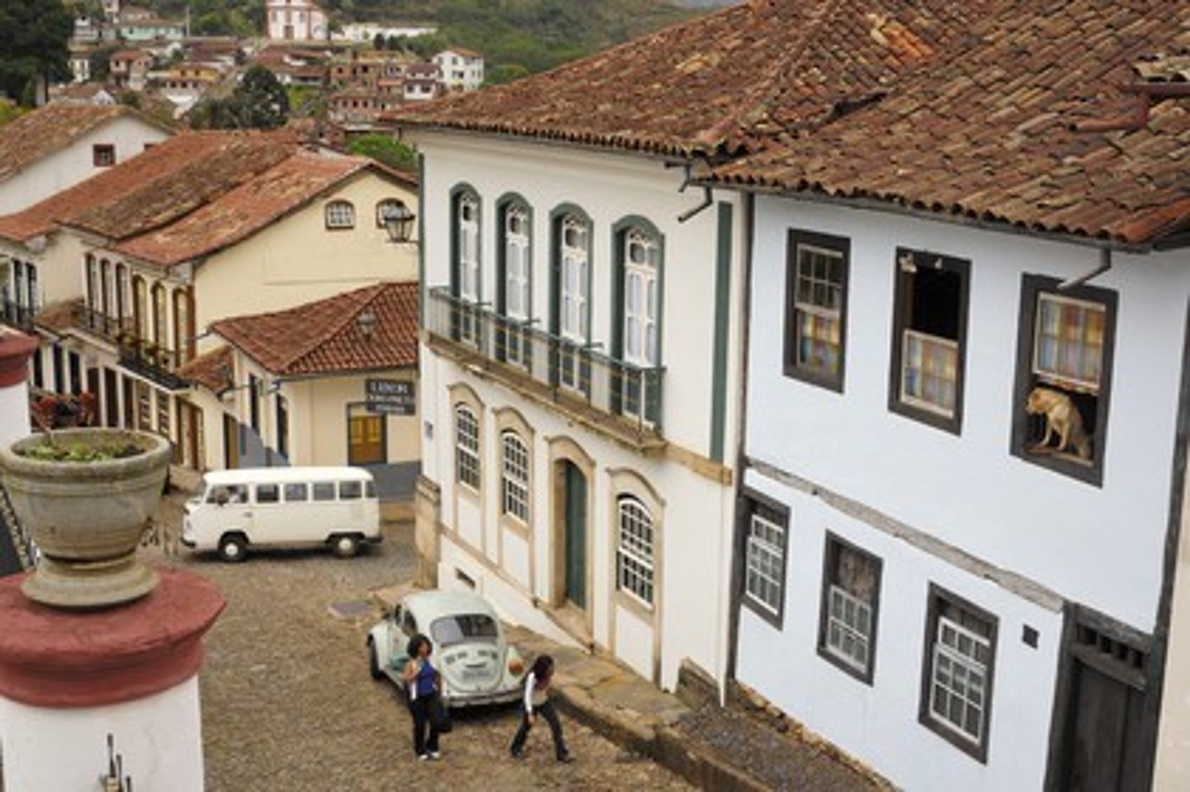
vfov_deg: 31.8
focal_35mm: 42
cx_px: 595
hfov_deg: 46.4
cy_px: 396
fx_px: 1387
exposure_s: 1/60
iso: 160
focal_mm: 28
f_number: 8
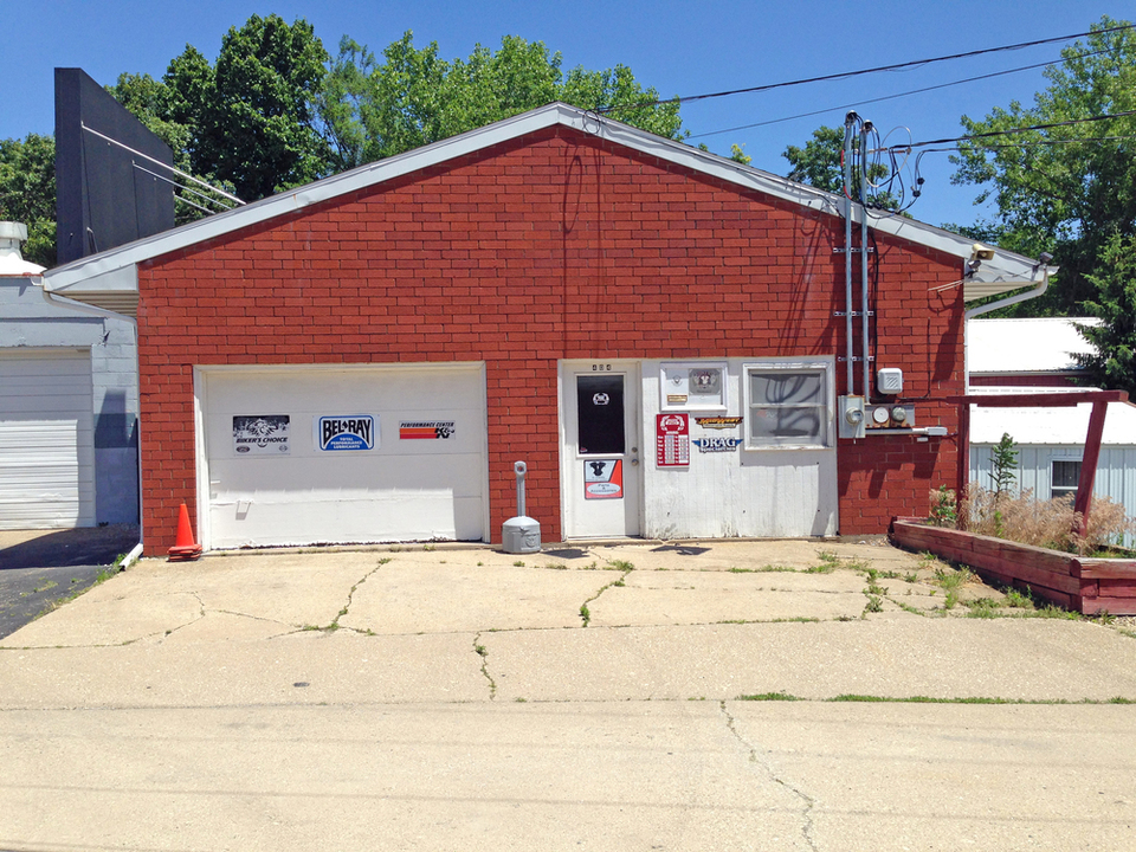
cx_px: 568
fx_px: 1083
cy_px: 426
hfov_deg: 55.4
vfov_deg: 42.9
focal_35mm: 33
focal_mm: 4.12
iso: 50
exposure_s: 1/1466
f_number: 2.4
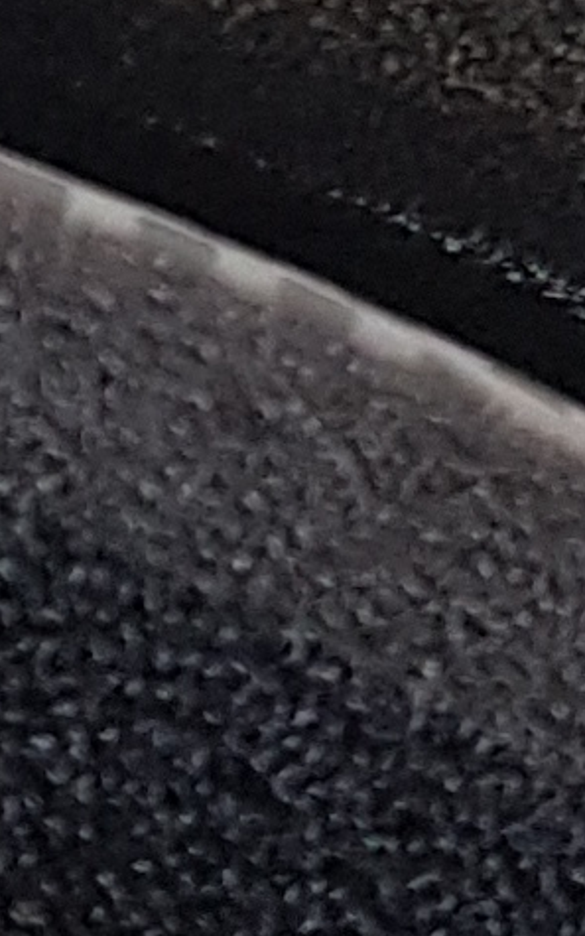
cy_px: 305
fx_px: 5967
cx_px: -802
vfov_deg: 9.0
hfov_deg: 5.4
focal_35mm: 234
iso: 160
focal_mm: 4.2
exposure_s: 1/60
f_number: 1.7
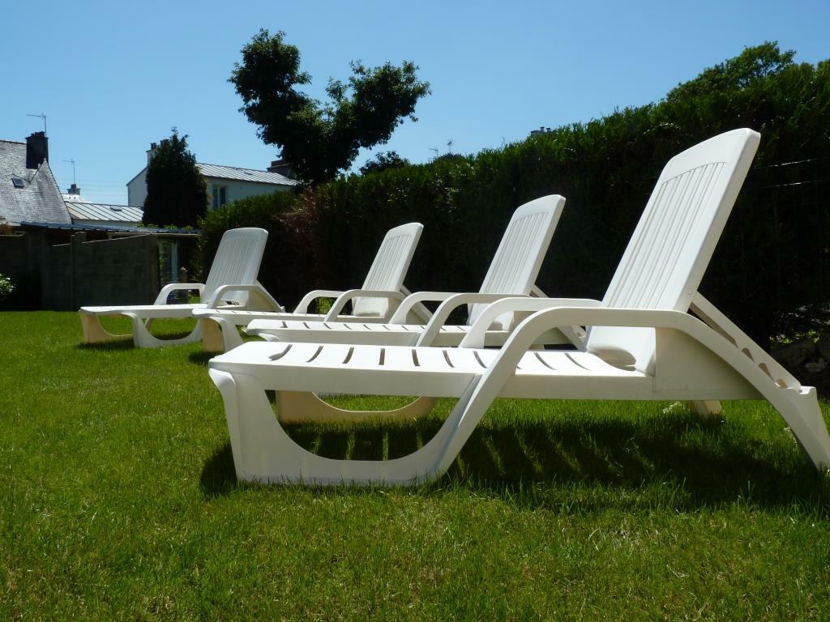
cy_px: 311
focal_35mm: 27
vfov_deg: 51.4
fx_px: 647
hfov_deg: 65.3
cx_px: 415
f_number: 5.6
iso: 80
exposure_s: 1/320
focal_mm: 4.8
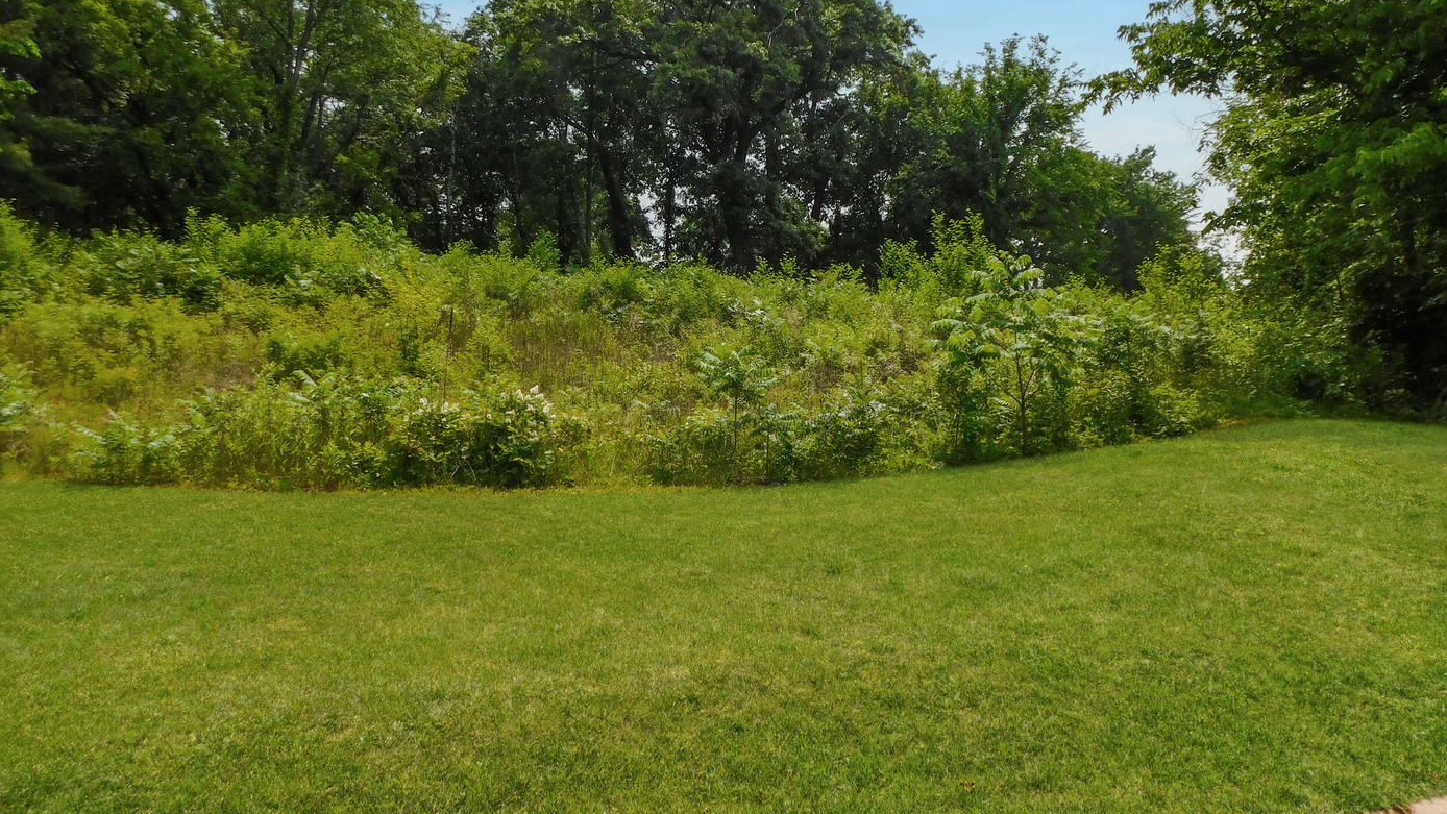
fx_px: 998
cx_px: 741
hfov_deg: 71.9
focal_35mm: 26
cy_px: 326
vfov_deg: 44.2
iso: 125
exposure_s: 1/640
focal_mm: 4
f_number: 6
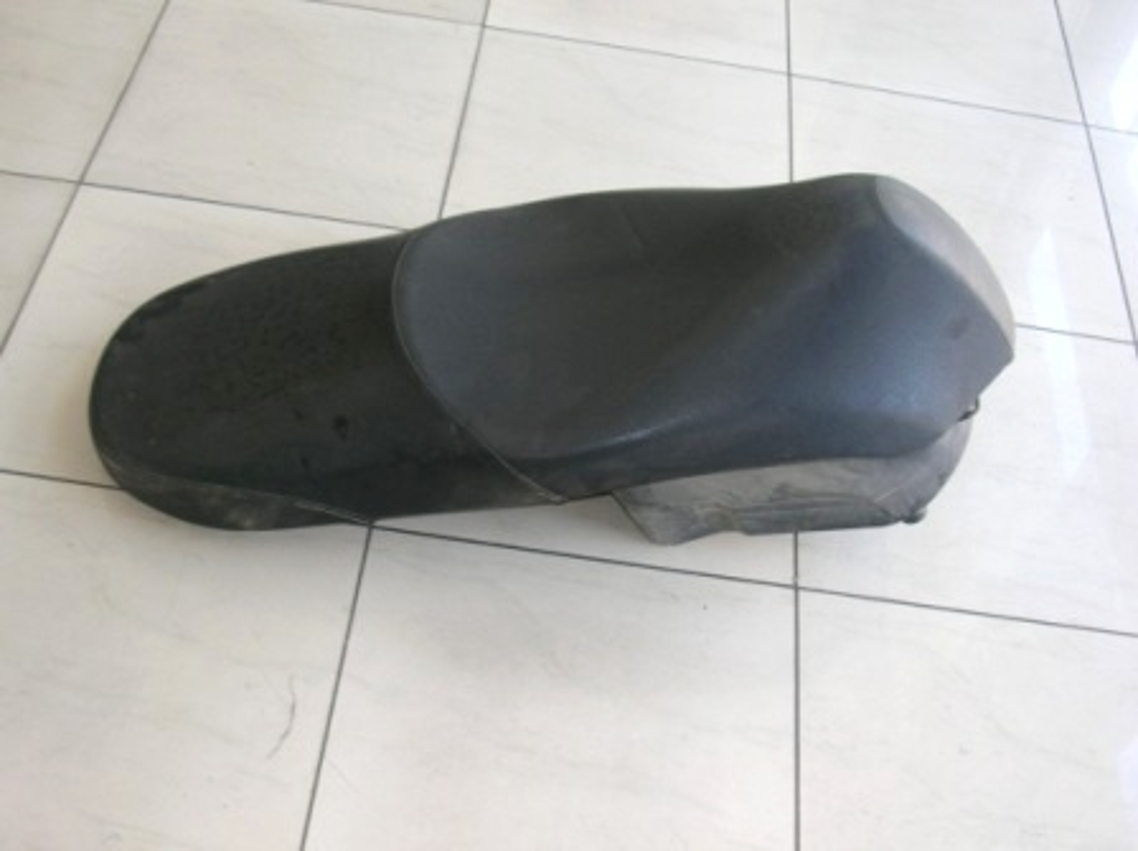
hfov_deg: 42.1
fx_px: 1478
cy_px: 426
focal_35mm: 45
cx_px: 569
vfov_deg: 32.1
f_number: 3.1
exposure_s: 1/30
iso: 50
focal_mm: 7.5
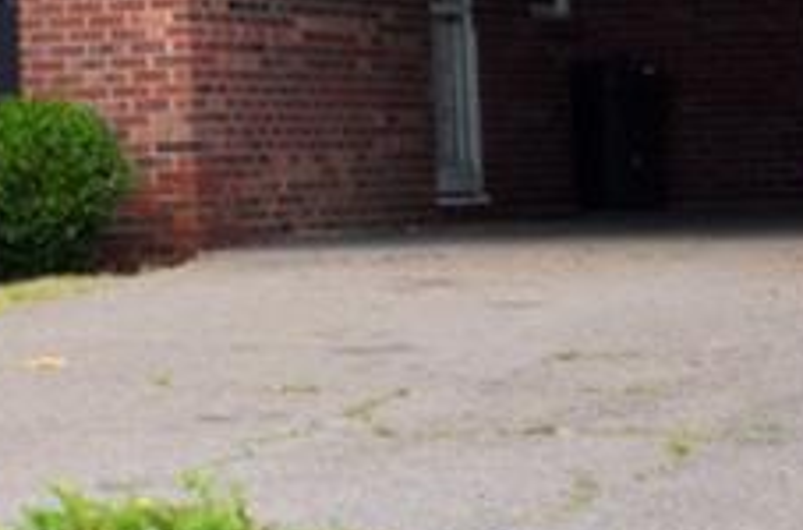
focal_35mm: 196
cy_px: -171
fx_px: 4365
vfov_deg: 6.9
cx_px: -506
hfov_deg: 10.1
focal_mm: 29
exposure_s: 1/80
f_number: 4.5
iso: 400
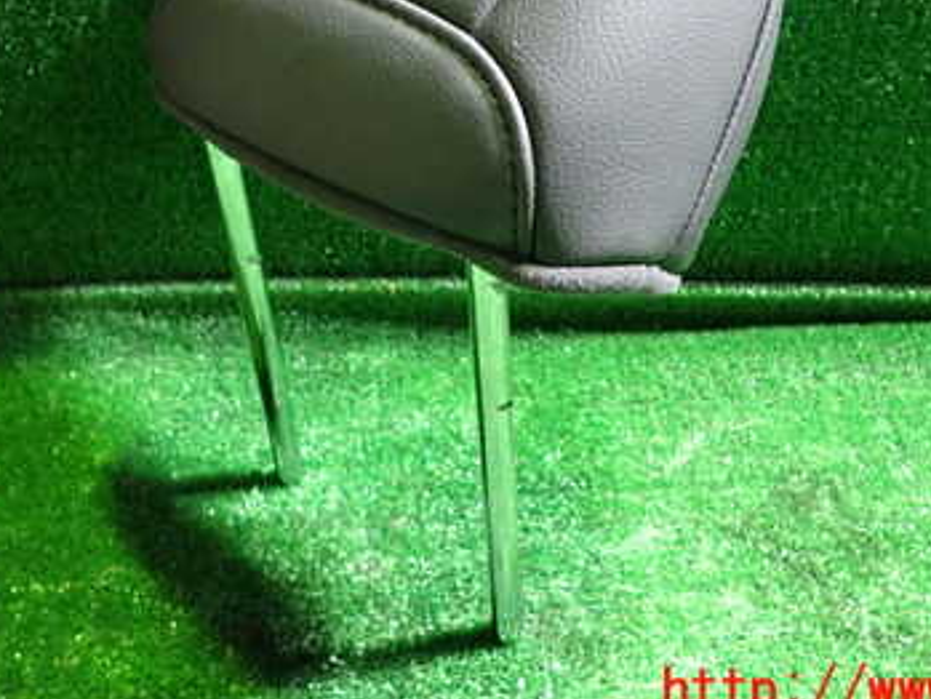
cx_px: 464
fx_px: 1157
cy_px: 125
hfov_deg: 43.8
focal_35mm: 43
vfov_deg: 32.6
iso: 800
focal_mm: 4.5
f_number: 2
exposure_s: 1/30
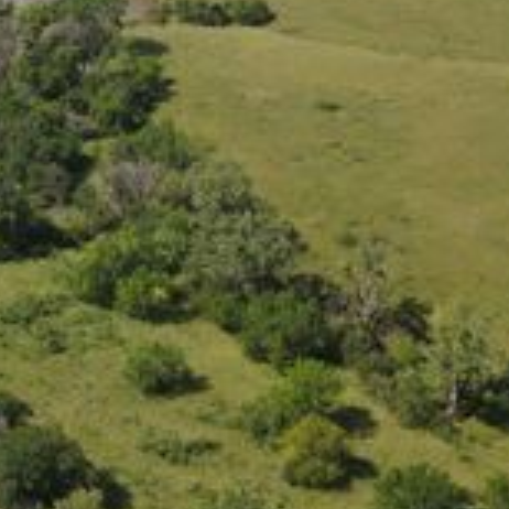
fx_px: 1148
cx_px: -43
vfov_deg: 24.8
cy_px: 147
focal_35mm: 69
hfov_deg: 23.5
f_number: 2.8
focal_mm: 4.5
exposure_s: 1/640
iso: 100
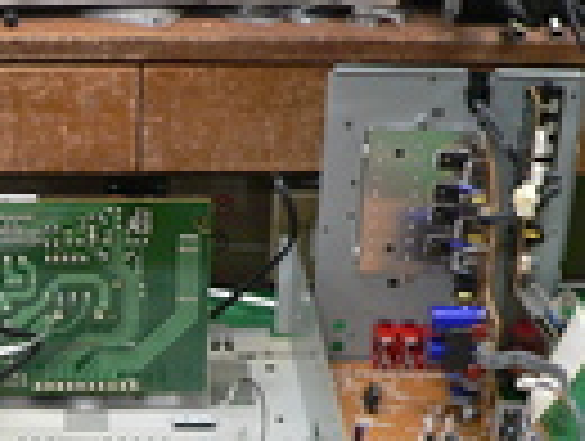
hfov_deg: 18.3
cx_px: 27
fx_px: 1778
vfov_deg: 13.7
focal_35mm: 105
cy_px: 547
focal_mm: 6
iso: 200
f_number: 2.8
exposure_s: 1/15
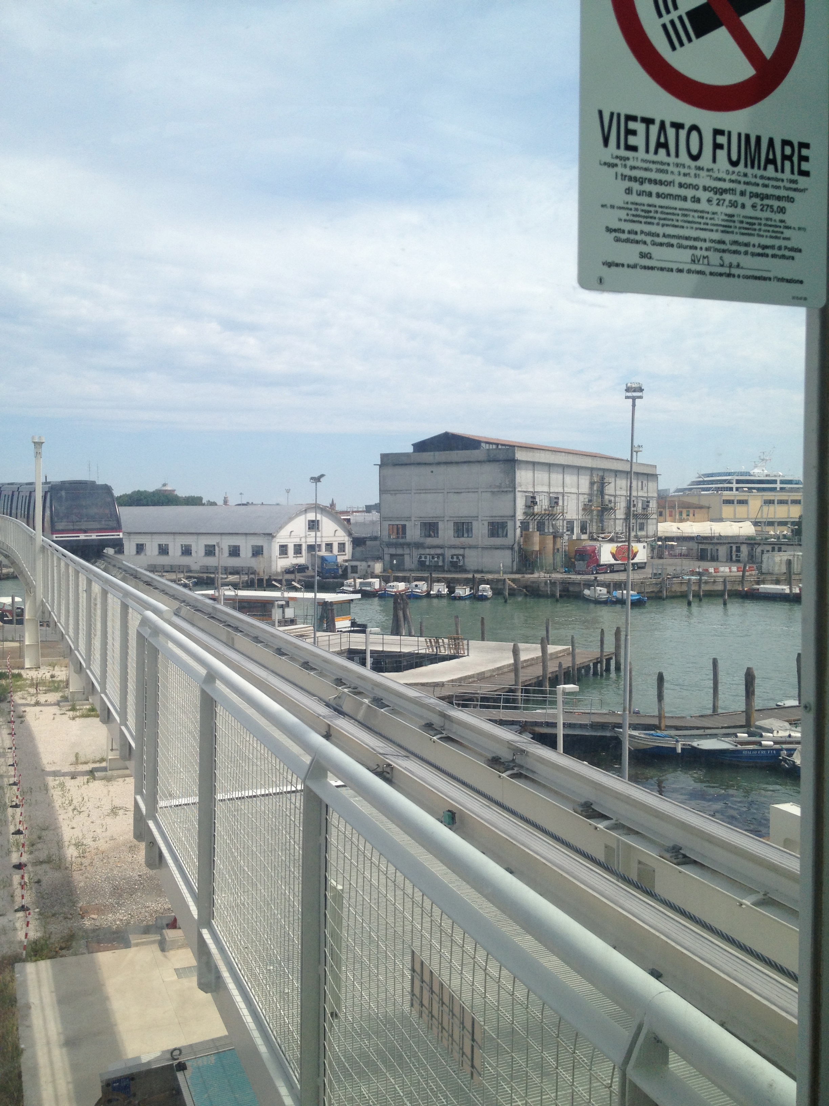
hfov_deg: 40.7
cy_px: 553
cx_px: 414
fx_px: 1118
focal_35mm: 35
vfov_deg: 52.6
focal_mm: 4.28
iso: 50
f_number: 2.4
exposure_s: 1/2304
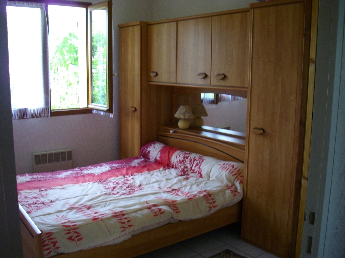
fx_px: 369
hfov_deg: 50.1
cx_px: 172
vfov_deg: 38.7
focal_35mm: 37
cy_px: 129
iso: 200
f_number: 2.8
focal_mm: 6.2
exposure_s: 1/80
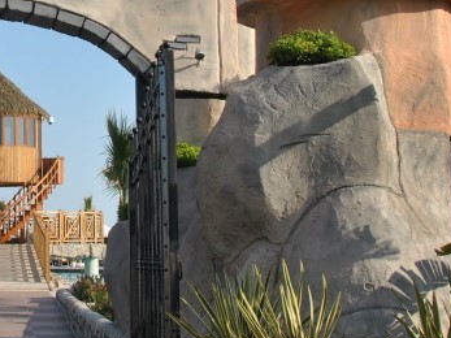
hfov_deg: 22.0
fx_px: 1120
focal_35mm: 86
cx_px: 16
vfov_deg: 16.8
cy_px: 10
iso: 100
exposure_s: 1/250
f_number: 8
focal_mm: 18
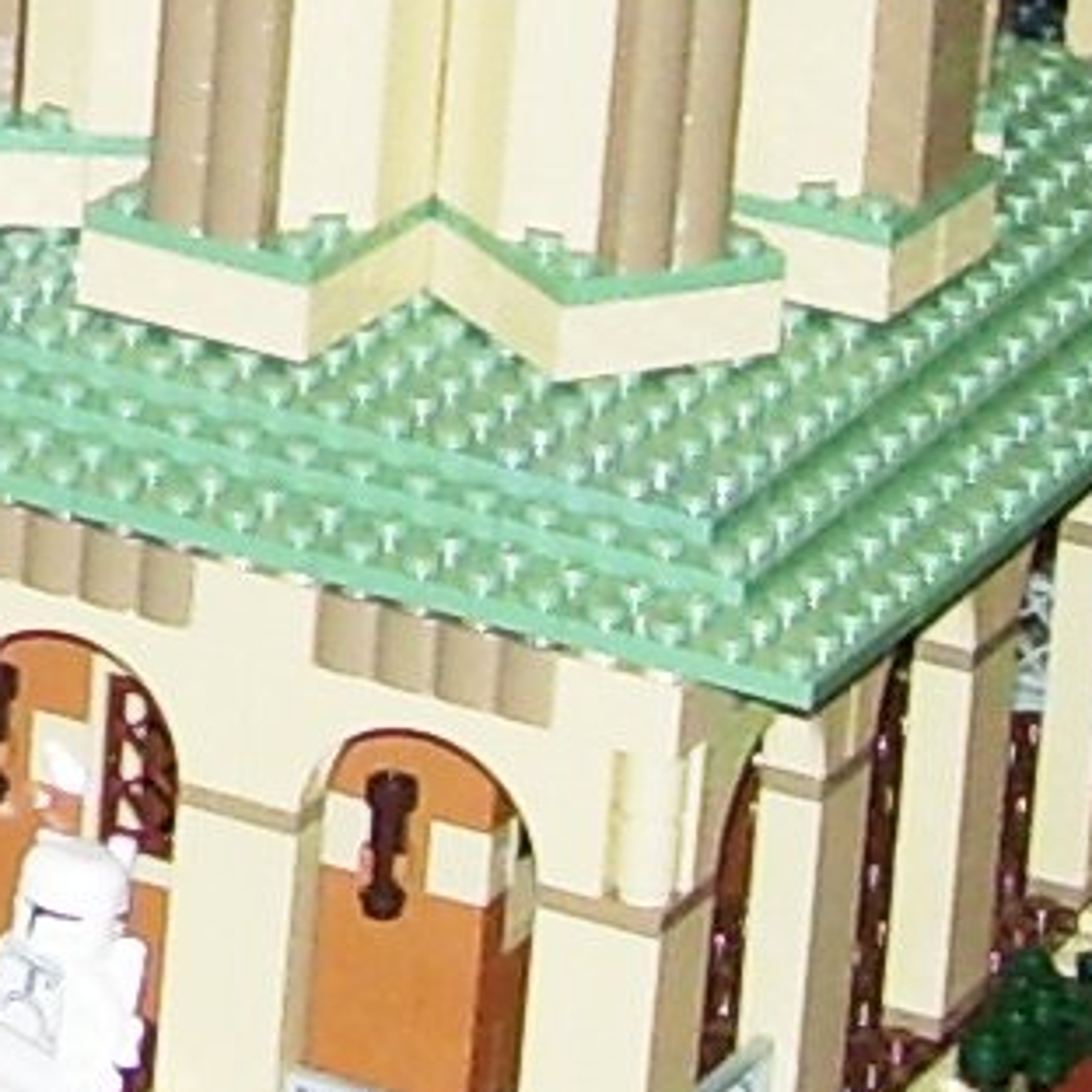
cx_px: -1558
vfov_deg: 7.4
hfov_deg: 7.0
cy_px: -368
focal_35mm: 235
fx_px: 8387
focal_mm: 6
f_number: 2.7
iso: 80
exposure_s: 1/60
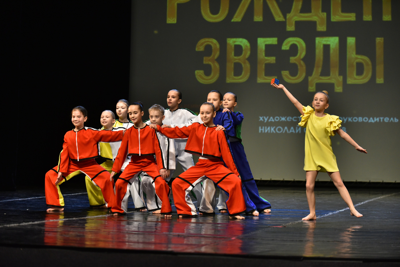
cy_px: 134
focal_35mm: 165
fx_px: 1834
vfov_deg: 8.3
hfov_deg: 12.4
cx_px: 200
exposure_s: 1/640
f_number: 3.2
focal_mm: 165
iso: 2500
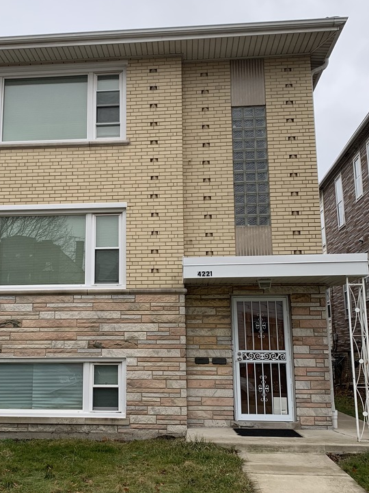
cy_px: 250
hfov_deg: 36.5
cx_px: 124
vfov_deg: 47.9
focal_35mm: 39
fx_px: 554
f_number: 1.8
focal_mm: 4.25
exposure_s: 1/122
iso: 25
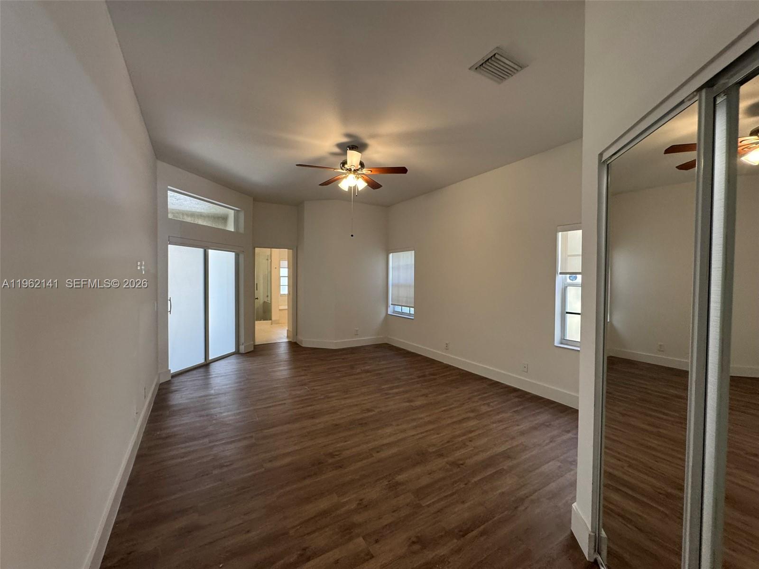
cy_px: 284
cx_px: 380
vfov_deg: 85.7
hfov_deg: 102.1
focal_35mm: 14
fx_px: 307
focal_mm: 2.22
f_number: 2.2
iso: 200
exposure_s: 1/60
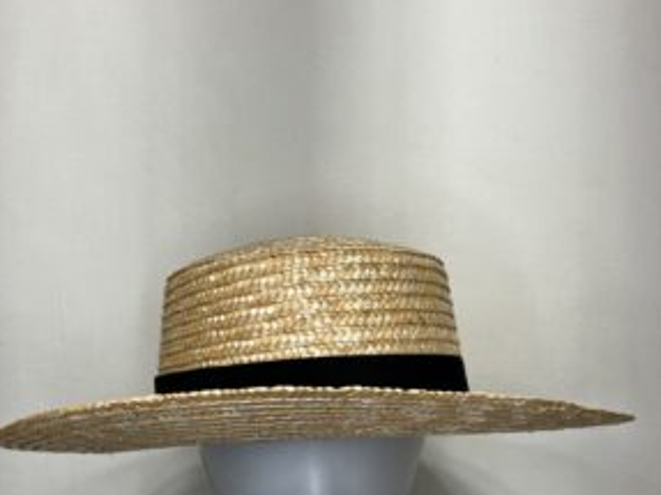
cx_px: 320
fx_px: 744
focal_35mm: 39
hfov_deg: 47.9
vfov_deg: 36.4
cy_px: 327
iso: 50
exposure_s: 1/100
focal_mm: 3.99
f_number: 1.8
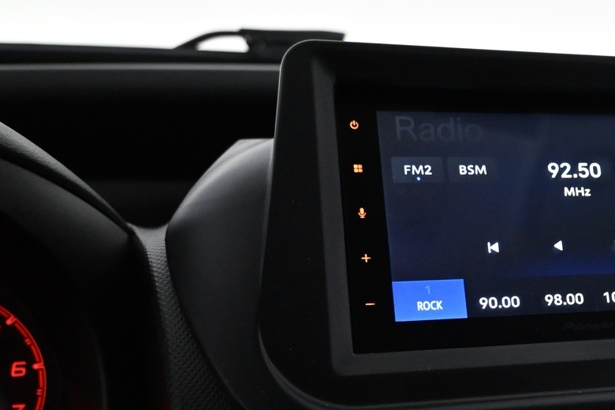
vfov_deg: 24.3
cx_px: 578
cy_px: 352
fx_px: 931
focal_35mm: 55
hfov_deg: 34.1
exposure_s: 1/125
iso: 3200
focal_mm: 17.5
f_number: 3.5
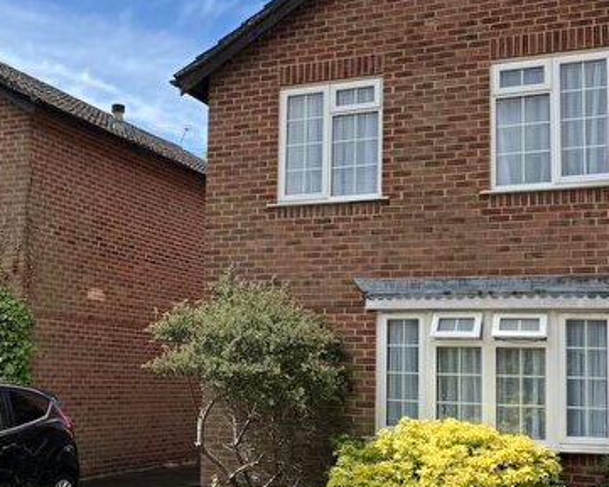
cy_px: 304
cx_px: 207
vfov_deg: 28.5
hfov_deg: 35.0
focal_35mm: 53
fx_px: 956
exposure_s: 1/991
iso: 32
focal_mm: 3.99
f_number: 1.8
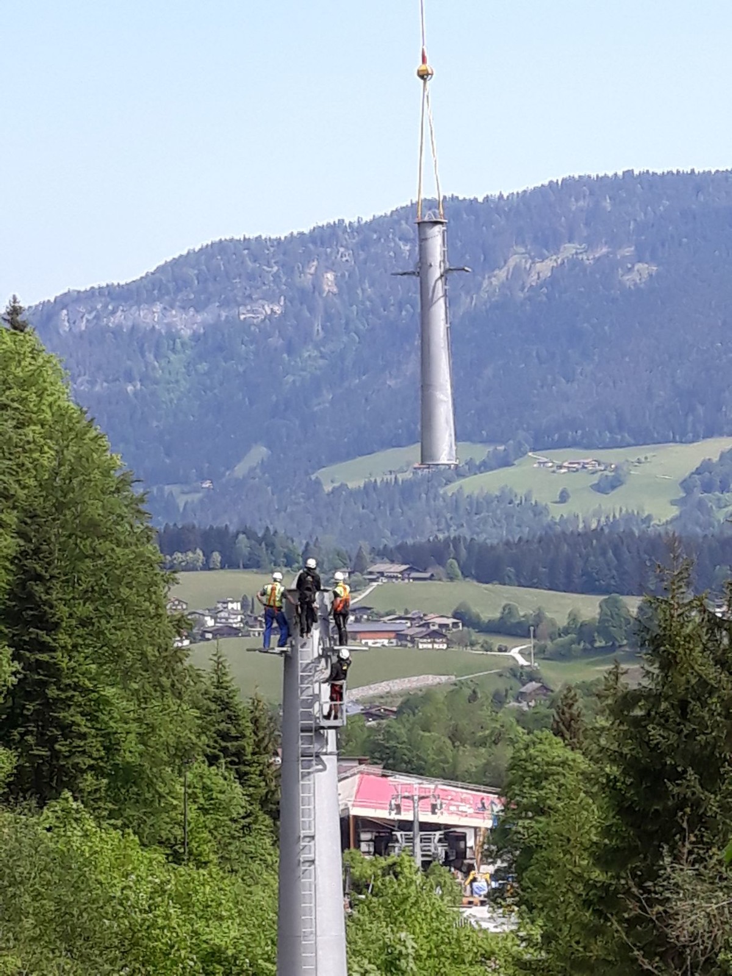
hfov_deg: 51.4
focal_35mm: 27
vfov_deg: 65.3
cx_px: 366
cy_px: 488
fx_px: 761
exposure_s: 1/892
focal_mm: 3.71
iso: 40
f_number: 1.7
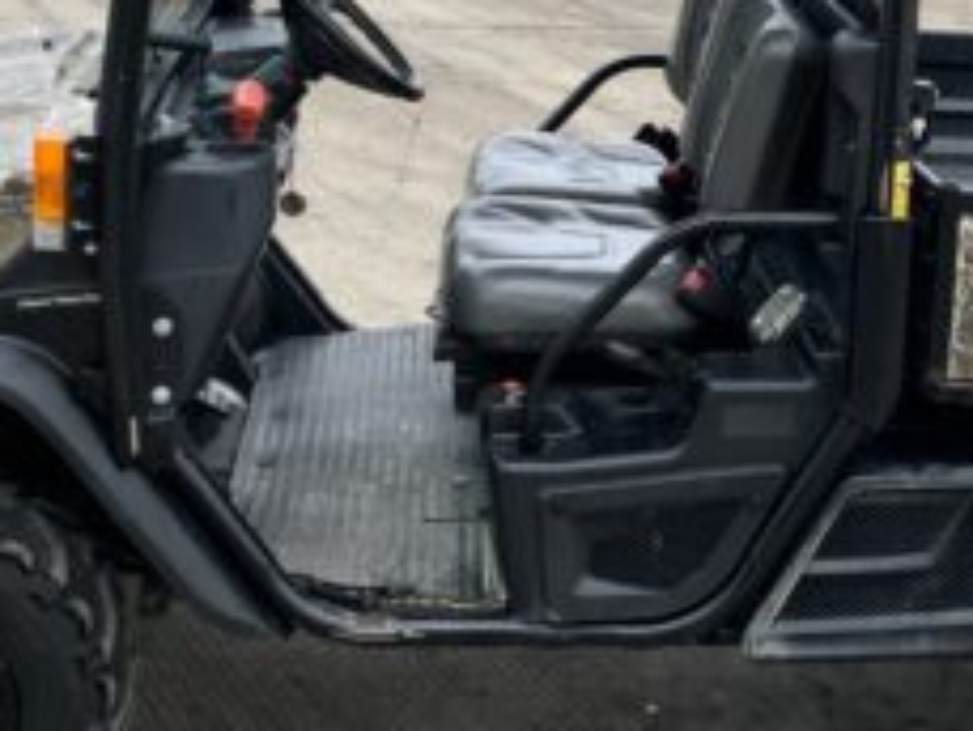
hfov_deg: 23.7
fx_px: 2278
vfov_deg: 18.1
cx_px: 799
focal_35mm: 81
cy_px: 187
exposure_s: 1/122
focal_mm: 3
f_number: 1.8
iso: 40
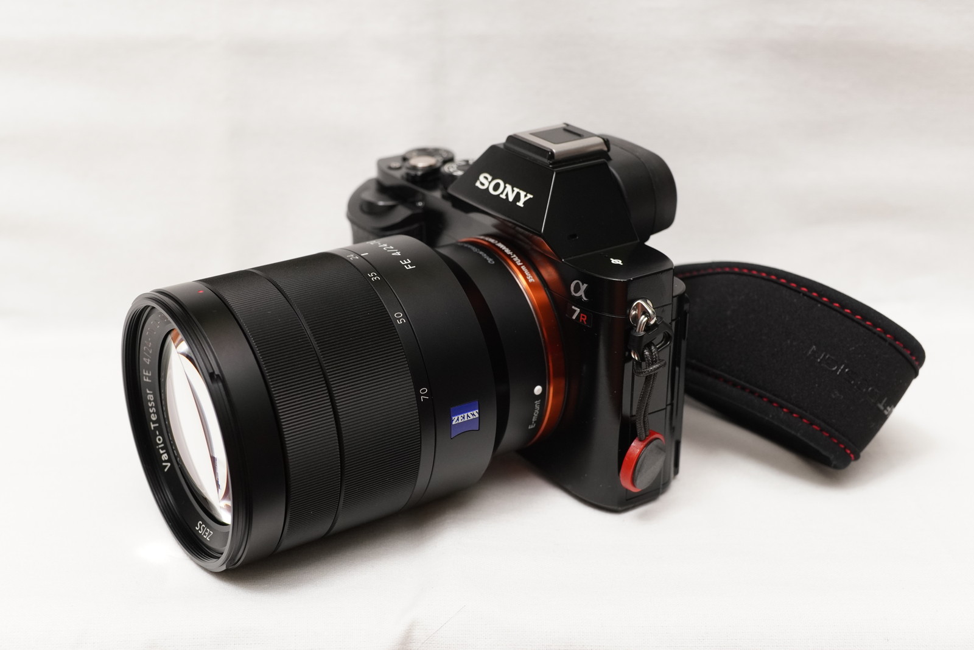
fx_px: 1299
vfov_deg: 28.1
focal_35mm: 48
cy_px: 325
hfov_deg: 41.1
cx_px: 487
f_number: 5.6
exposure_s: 1/60
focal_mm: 32
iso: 1000
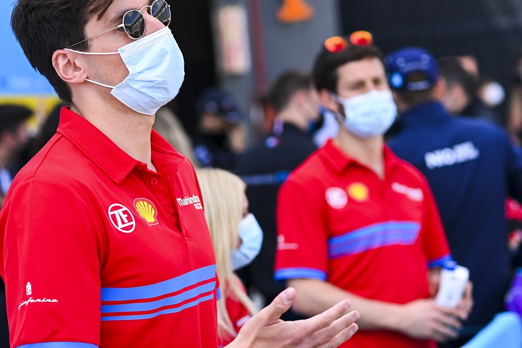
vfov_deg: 11.0
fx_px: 1812
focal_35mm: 125
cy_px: 126
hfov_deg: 16.4
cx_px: 207
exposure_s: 1/640
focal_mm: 85
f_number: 3.2
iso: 125
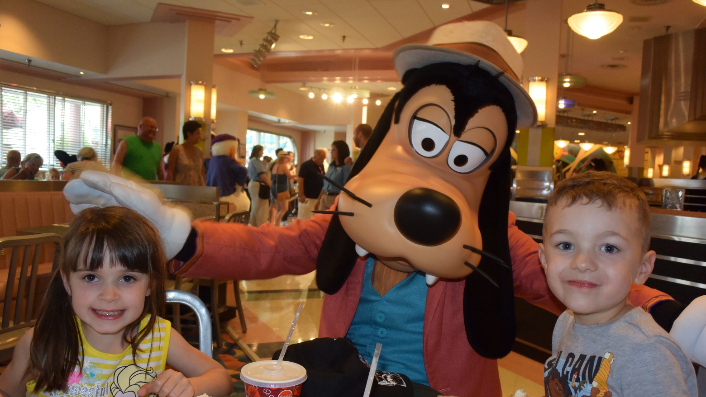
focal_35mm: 29
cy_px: 226
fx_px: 543
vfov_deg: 40.1
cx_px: 345
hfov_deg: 66.1
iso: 800
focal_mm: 10
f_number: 3.5
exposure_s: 1/60
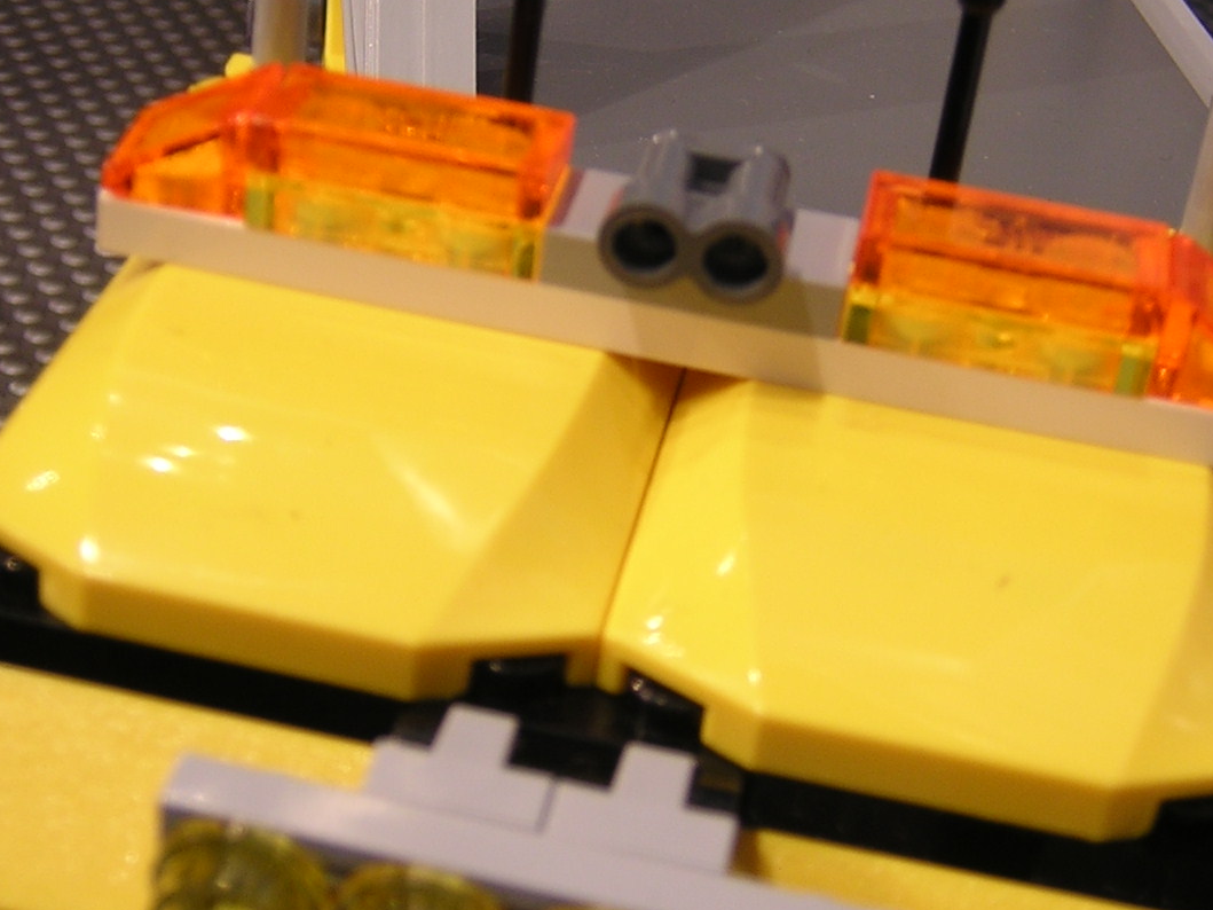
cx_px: 568
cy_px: 375
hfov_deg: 27.4
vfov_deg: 20.7
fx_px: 2488
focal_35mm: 71
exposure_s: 1/6.4
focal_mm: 6.1
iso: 100
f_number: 2.9
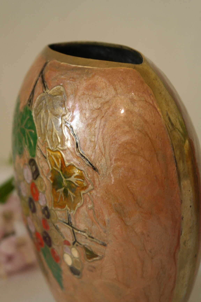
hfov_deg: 17.7
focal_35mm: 77
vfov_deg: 26.3
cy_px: 151
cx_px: 100
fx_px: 645
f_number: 5.6
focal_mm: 50
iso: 800
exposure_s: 1/40
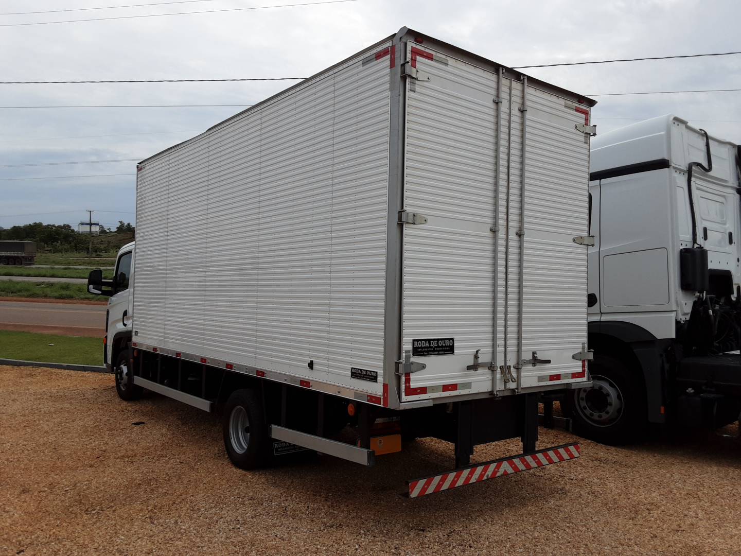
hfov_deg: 63.4
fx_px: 599
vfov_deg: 49.7
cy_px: 278
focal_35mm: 28
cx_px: 370
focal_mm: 2.9
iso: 40
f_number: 1.9
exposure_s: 1/2558
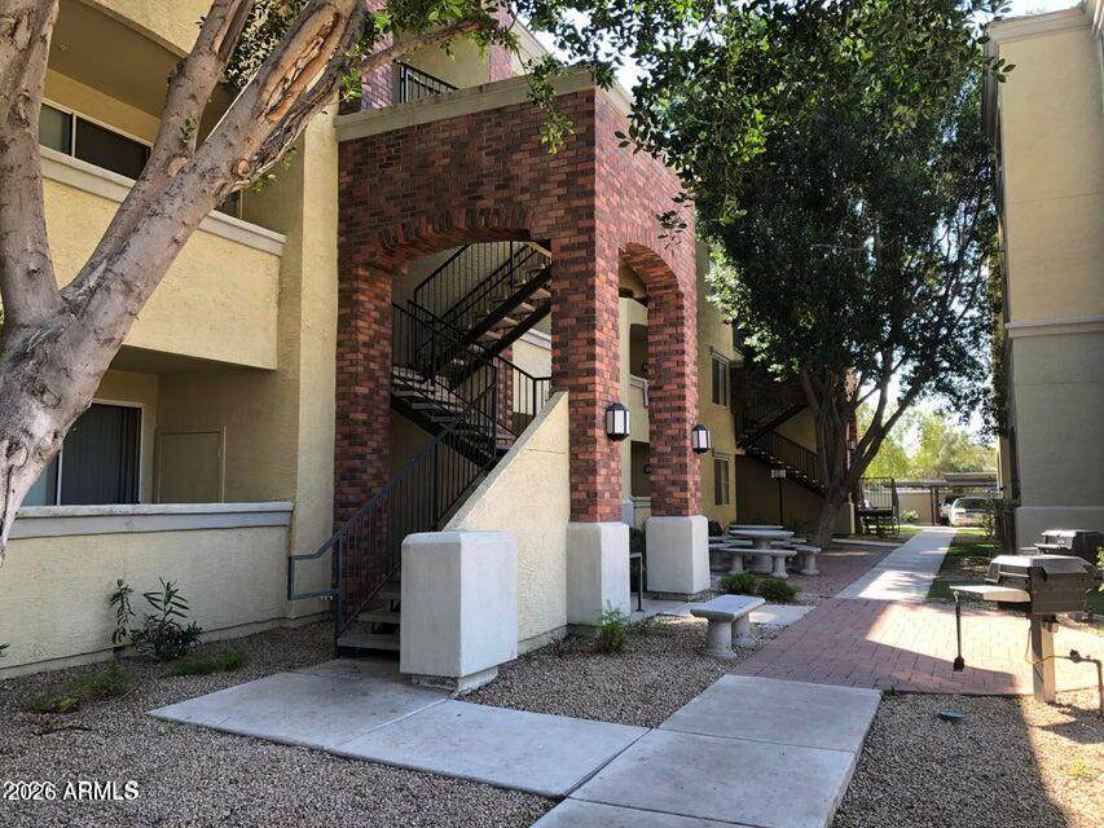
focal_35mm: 28
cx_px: 552
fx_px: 893
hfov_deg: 63.4
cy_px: 414
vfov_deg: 49.8
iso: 25
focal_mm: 3.99
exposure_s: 1/120
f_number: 1.8
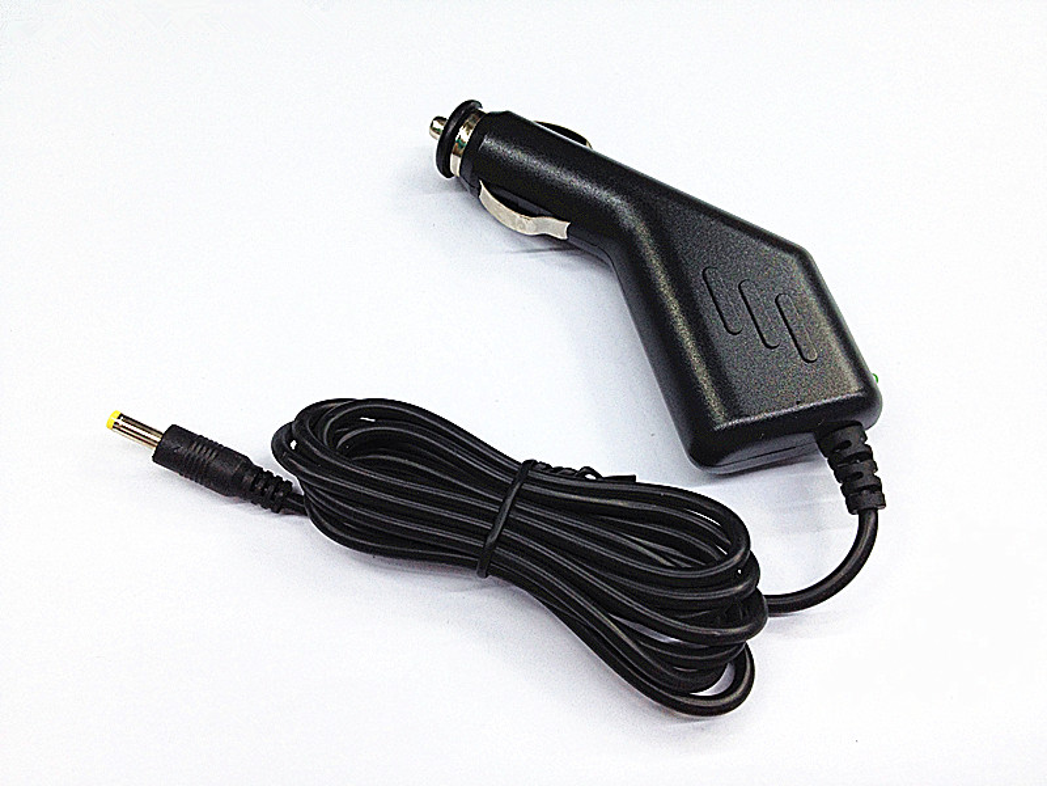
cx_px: 524
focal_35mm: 35
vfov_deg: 40.7
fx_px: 1059
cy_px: 393
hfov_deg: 52.6
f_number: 2.4
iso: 80
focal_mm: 4.28
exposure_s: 1/20
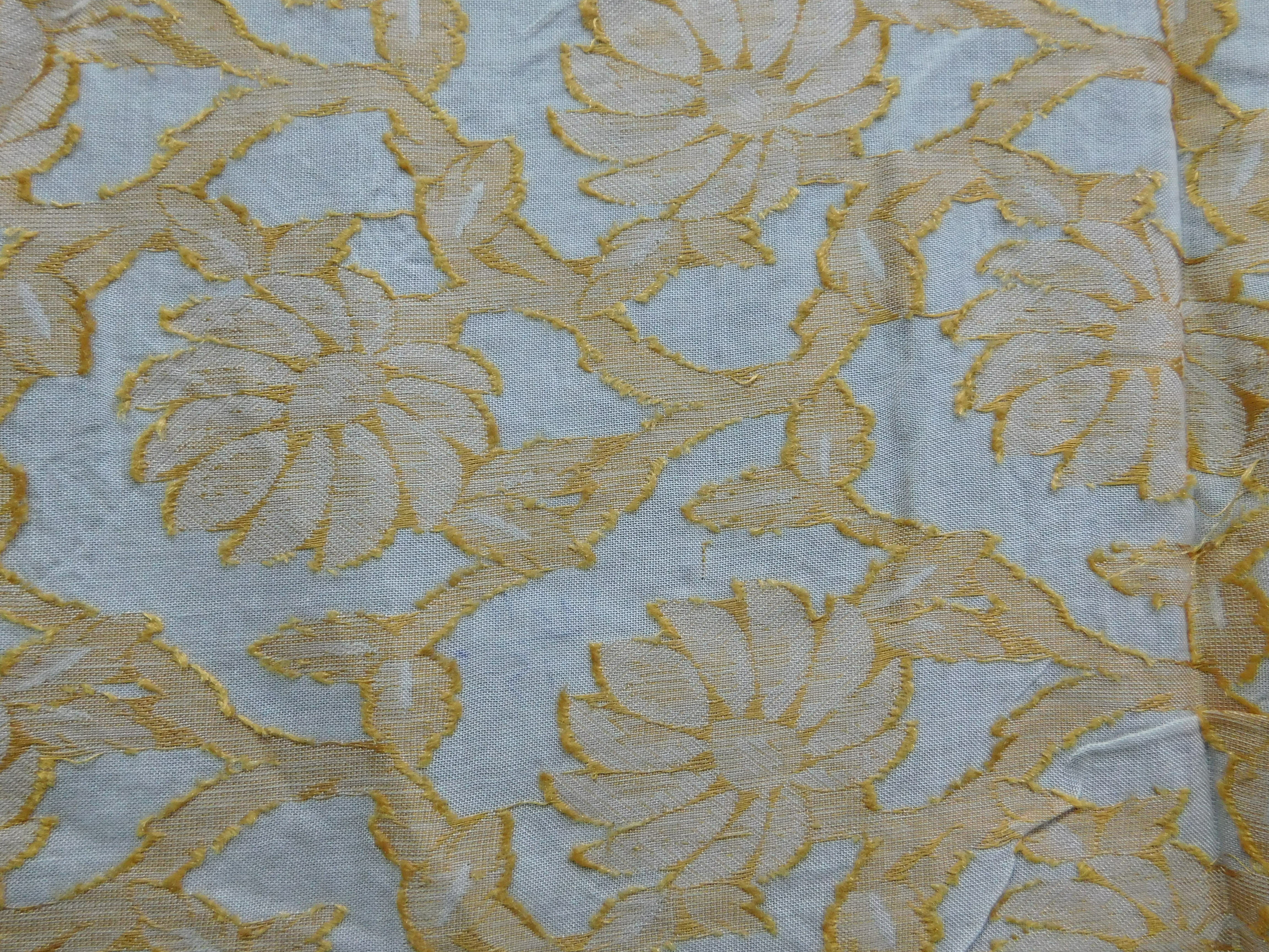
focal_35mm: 30
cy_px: 476
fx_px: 1100
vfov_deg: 46.8
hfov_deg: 60.0
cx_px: 634
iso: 280
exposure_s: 1/30
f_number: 3.2
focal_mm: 5.3
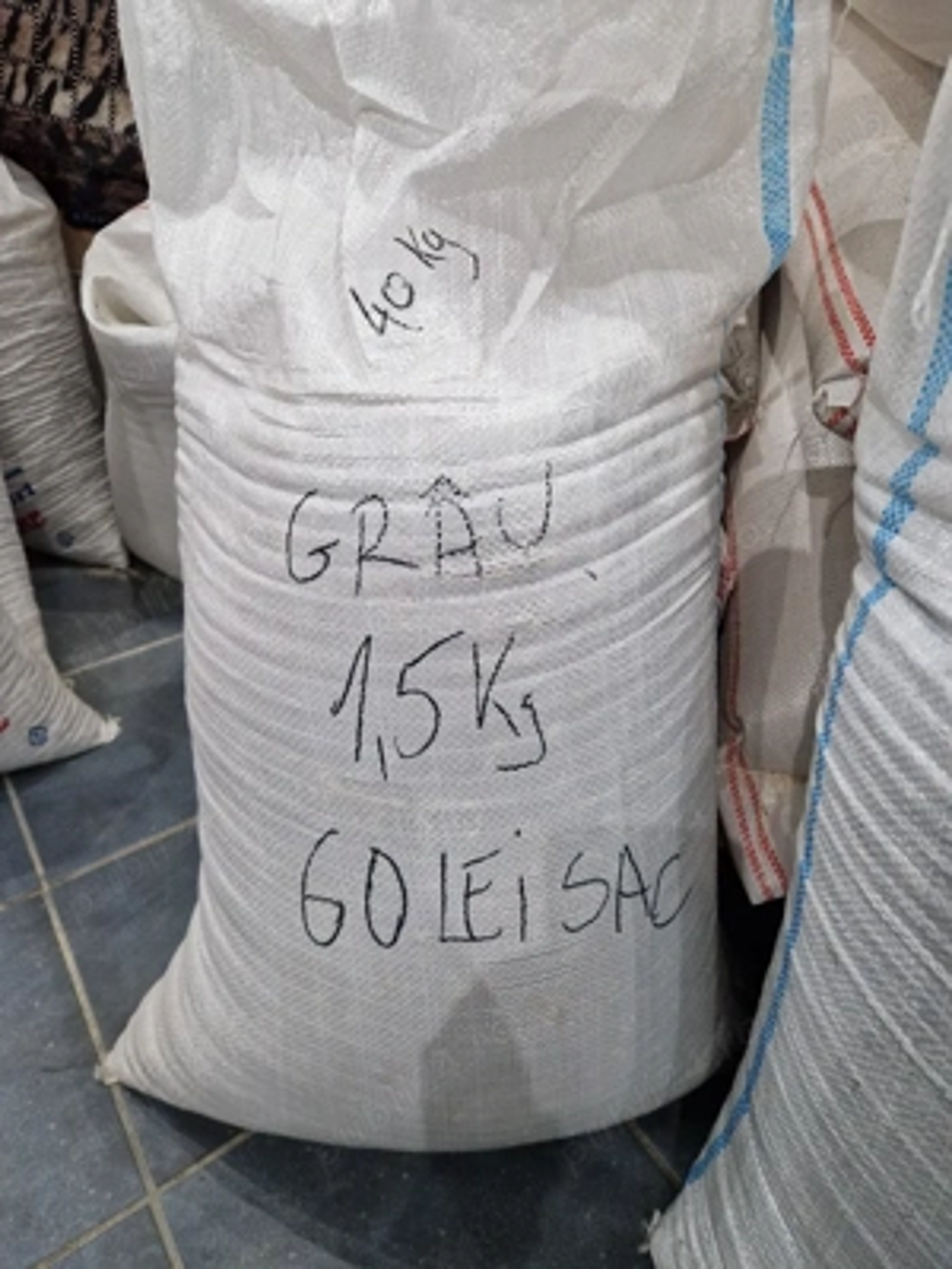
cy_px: 634
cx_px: 476
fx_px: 843
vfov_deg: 73.9
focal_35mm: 23
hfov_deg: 58.9
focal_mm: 5.4
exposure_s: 1/100
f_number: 1.8
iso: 400
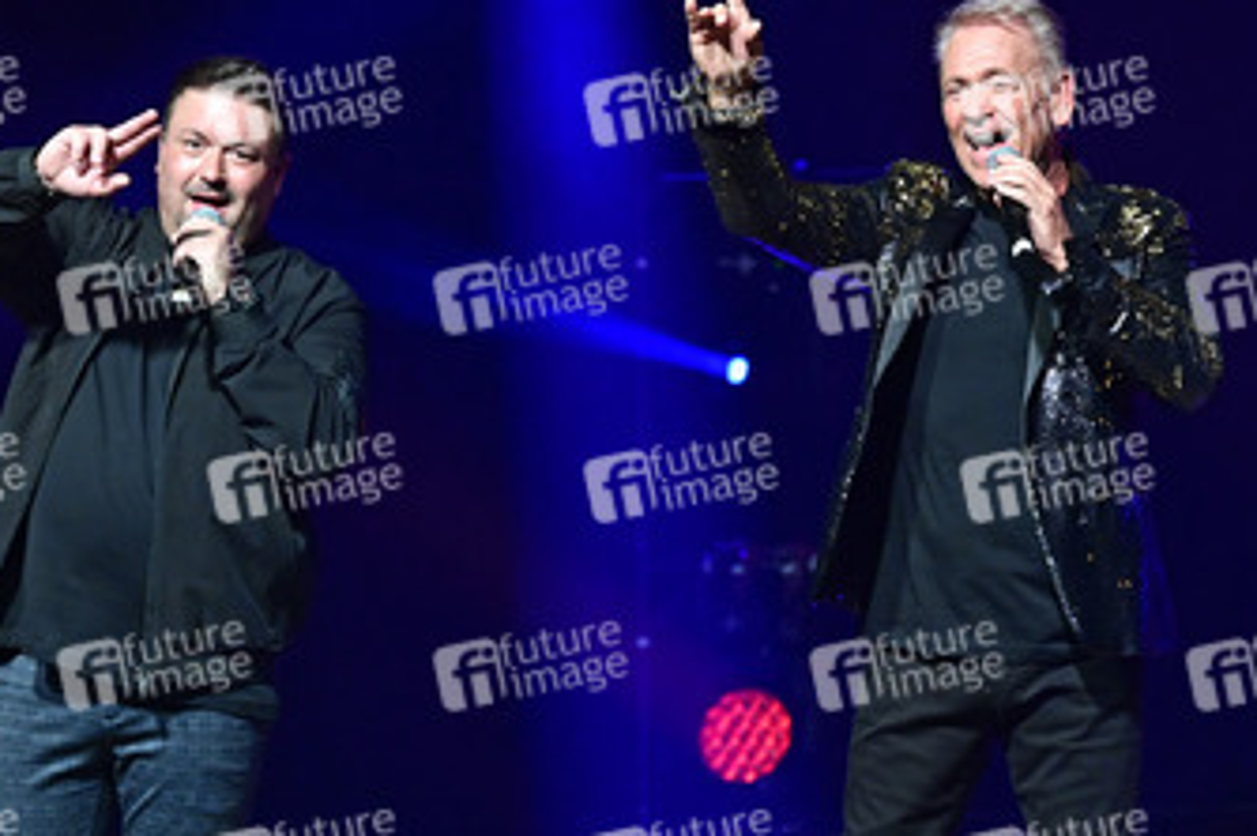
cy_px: 384
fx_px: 8720
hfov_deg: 8.2
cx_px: 581
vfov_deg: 5.5
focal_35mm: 250
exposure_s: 1/400
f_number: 4
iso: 3200
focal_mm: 185
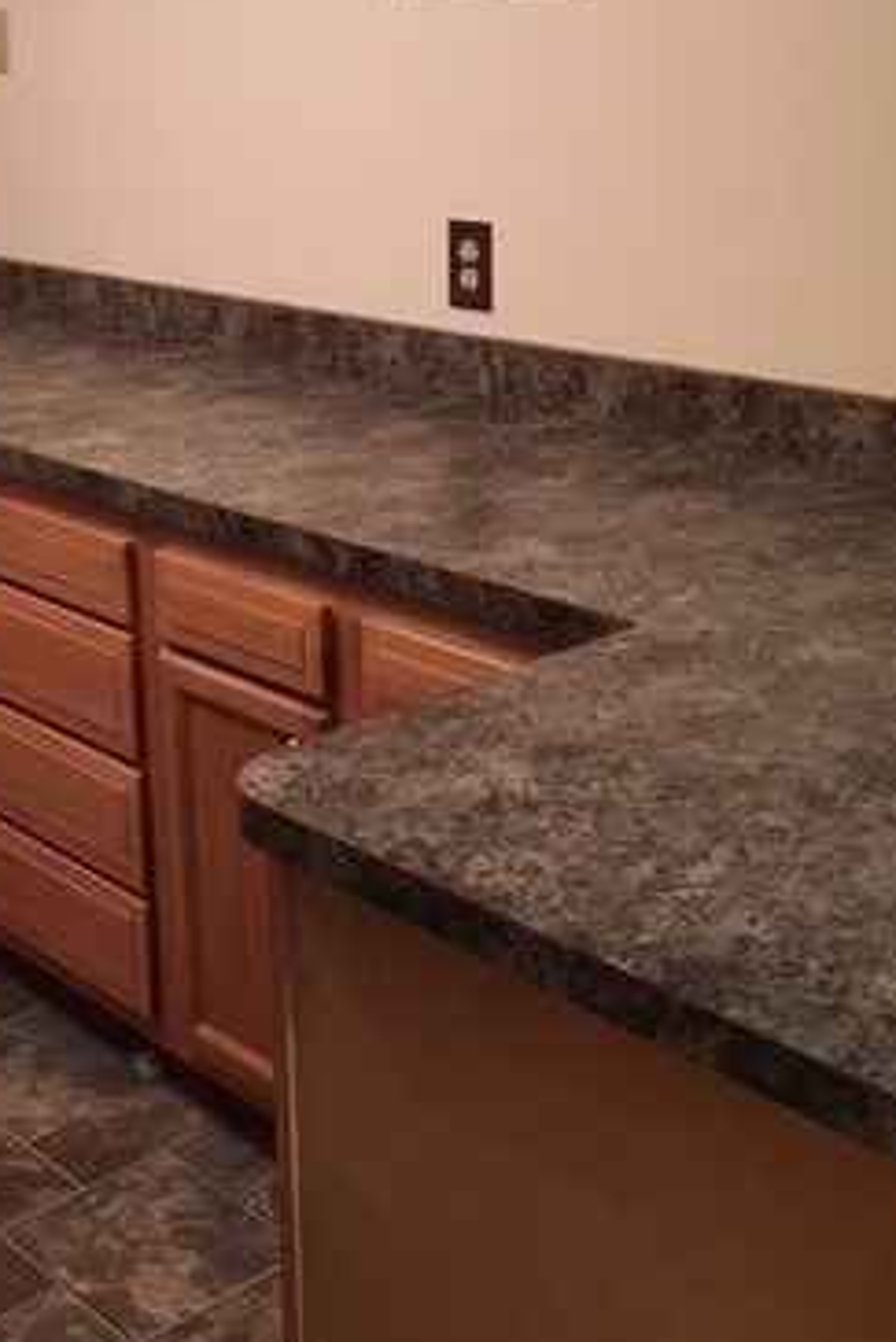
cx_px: 184
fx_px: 1977
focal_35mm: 53
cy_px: 512
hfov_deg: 25.1
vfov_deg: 37.3
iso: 200
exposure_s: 1/24
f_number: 2.2
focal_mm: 4.15
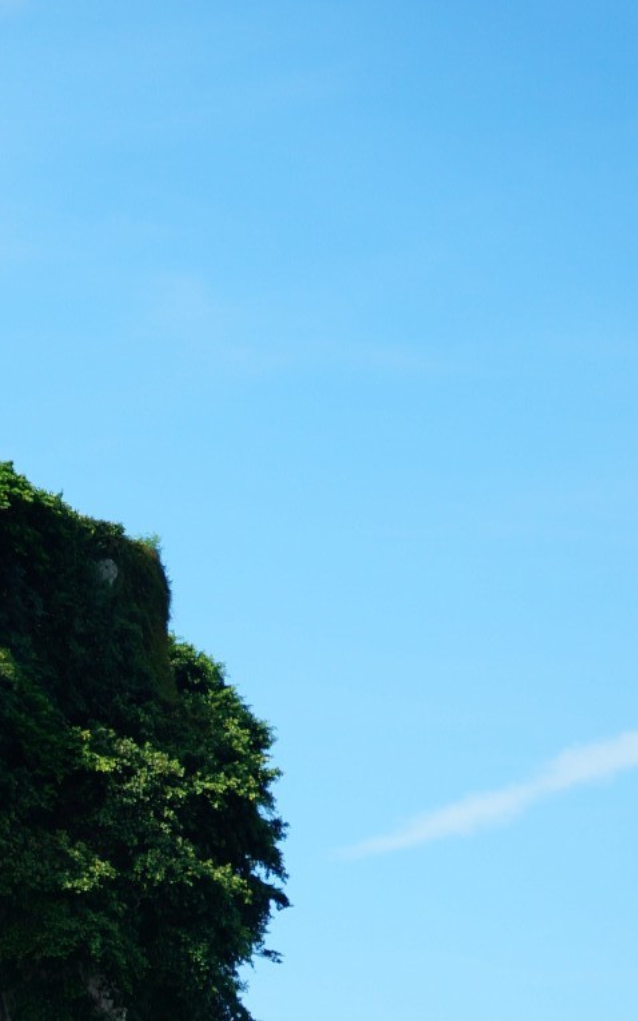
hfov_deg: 4.7
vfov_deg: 7.5
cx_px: -192
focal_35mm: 278
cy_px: 1335
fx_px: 7735
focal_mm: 68
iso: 100
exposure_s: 1/800
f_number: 4
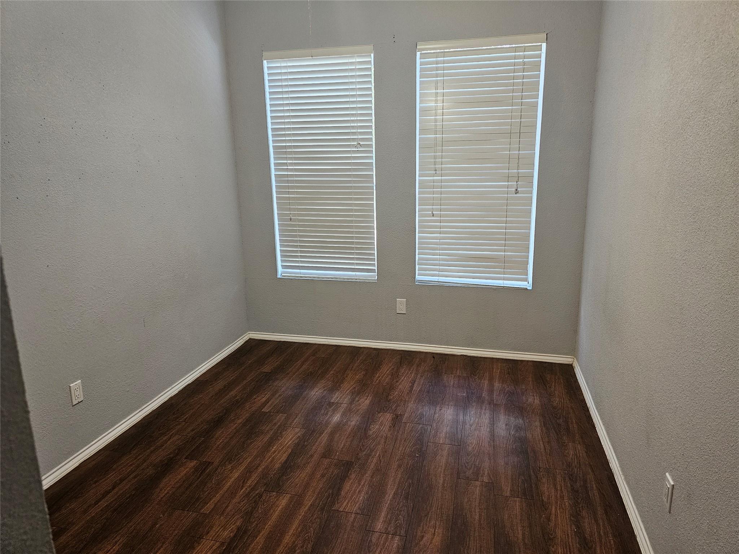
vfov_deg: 58.9
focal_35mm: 23
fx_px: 491
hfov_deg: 73.9
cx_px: 370
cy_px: 277
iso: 500
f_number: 1.7
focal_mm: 6.3
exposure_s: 1/120
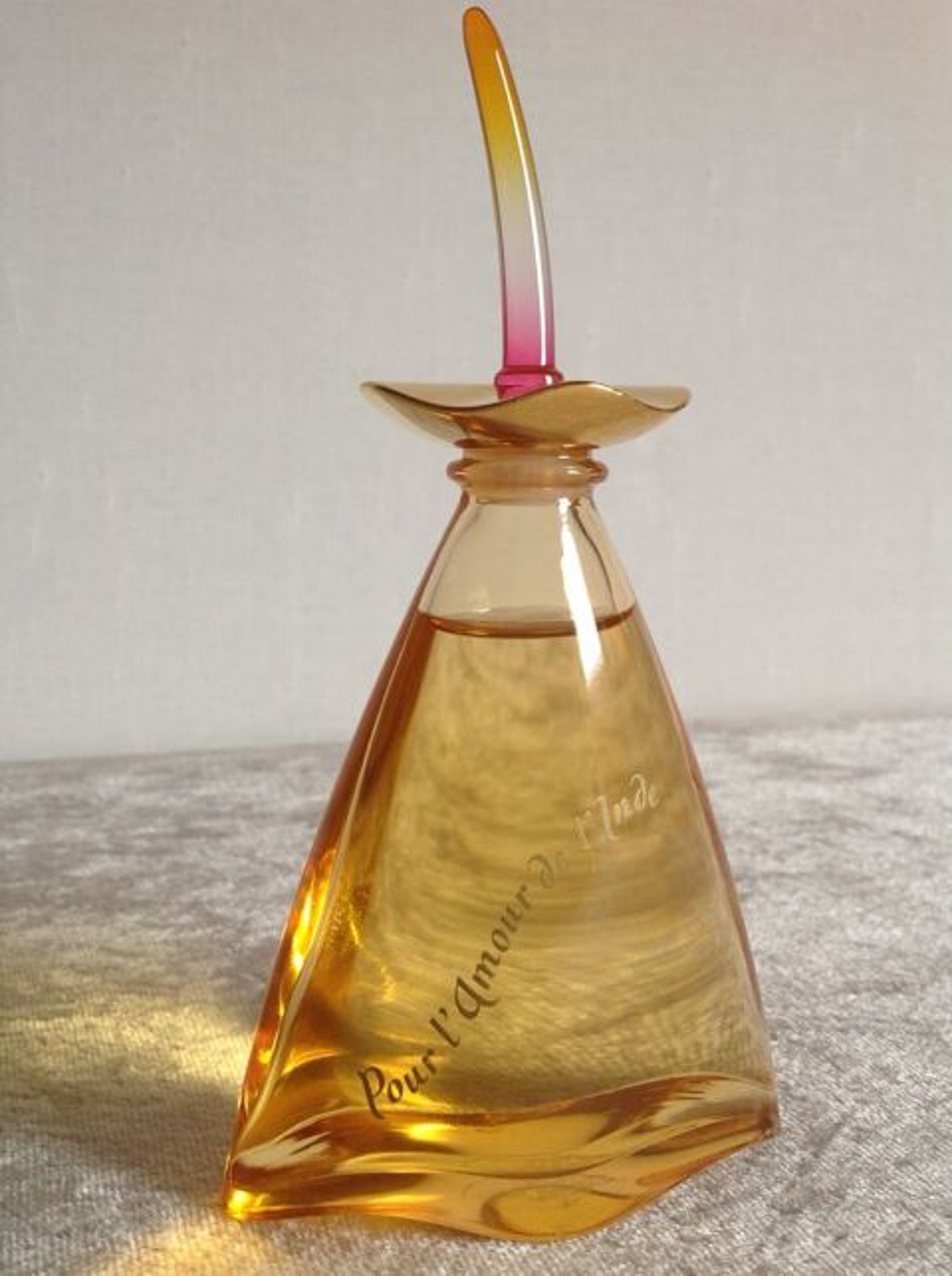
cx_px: 476
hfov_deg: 40.6
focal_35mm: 35
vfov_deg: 52.7
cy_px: 638
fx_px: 1287
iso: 64
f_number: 2.4
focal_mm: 4.28
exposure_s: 1/24
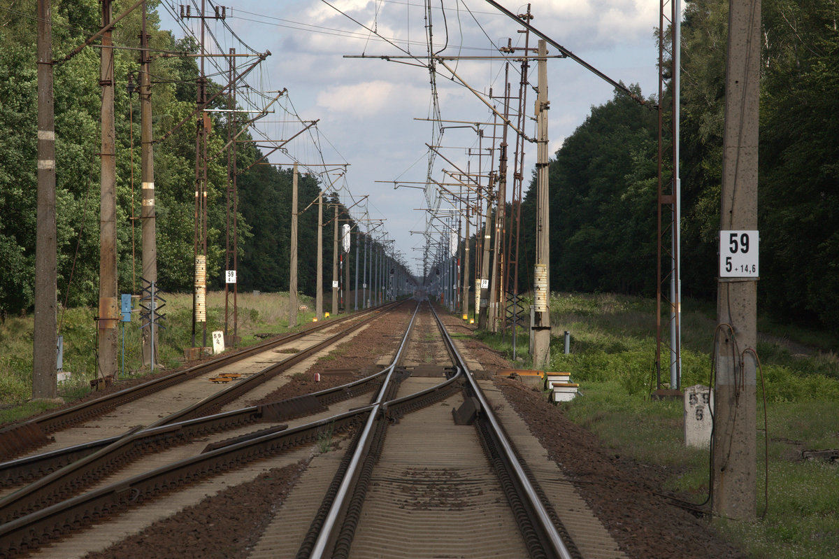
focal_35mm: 183
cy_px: 280
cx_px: 420
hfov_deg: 11.2
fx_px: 4263
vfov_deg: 7.5
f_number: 18
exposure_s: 1/250
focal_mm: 188
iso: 400
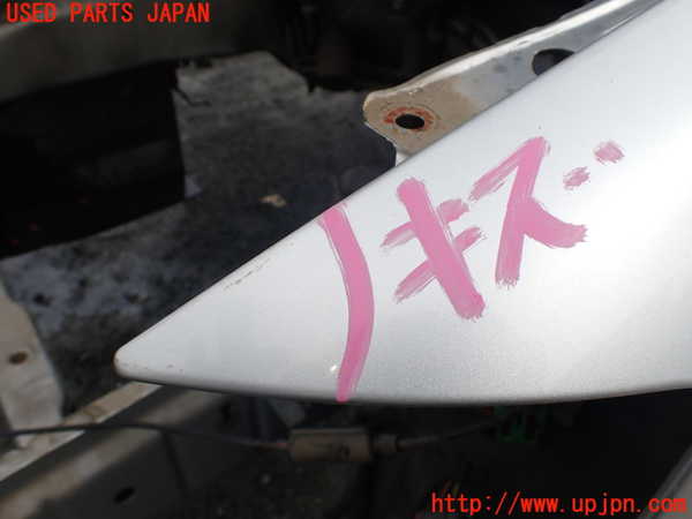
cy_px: 260
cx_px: 346
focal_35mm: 30
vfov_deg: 46.8
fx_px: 600
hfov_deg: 60.0
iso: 100
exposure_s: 1/160
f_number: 9
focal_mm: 5.4
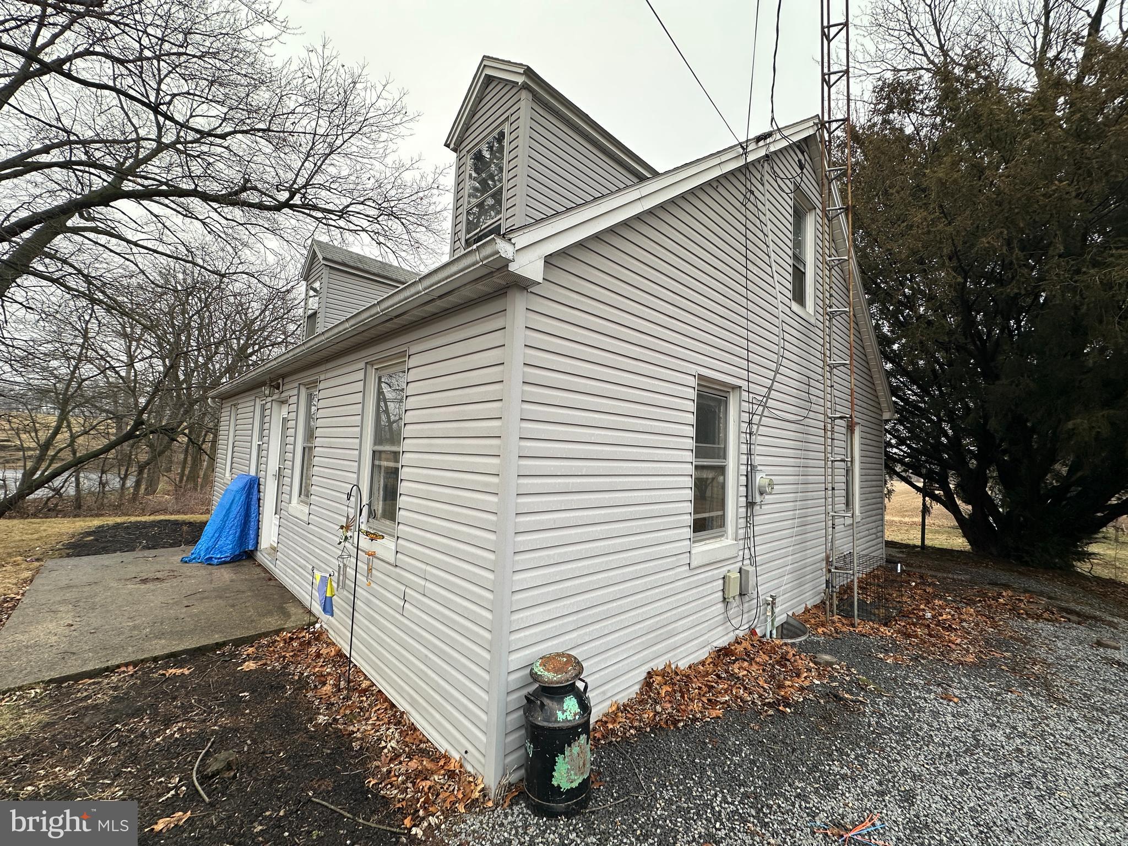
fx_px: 456
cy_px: 423
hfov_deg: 102.1
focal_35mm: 14
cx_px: 564
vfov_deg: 85.7
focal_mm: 2.22
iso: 40
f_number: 2.2
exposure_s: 1/351
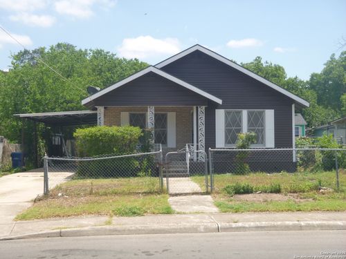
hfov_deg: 40.4
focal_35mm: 47
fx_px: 470
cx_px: 173
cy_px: 130
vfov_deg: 30.9
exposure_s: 1/250
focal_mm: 8.4
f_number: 4.8
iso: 100
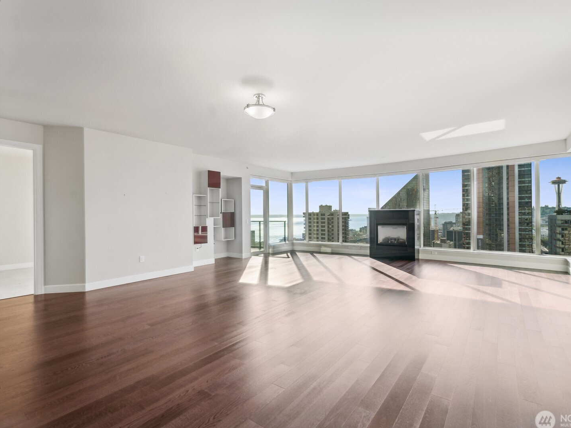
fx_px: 264
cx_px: 293
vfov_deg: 78.1
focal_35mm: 16
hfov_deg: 94.5
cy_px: 210
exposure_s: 1/2000
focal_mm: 14
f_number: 8
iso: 200
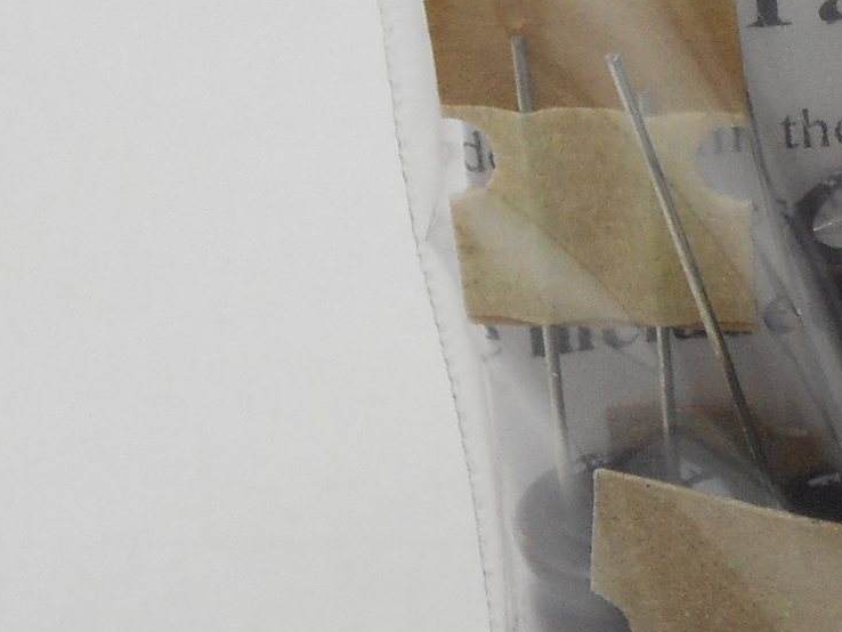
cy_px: 399
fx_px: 6132
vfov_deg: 5.9
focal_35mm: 252
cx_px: 1416
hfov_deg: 7.7
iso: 125
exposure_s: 1/30
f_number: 4.9
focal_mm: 9.1
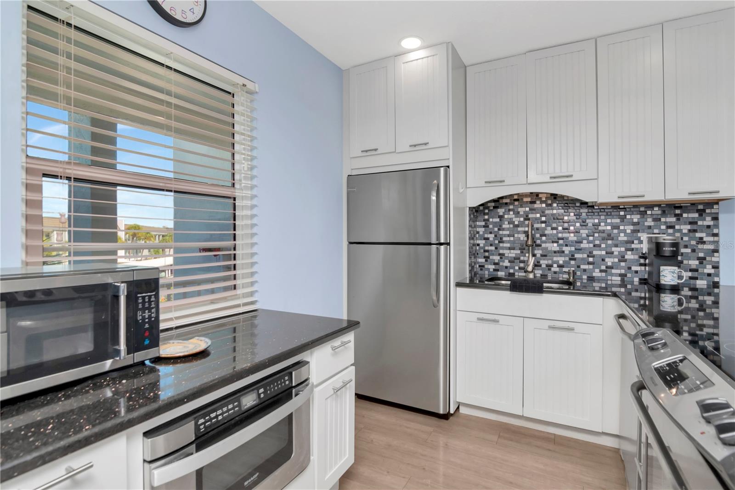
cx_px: 368
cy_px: 245
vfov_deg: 72.0
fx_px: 337
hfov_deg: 95.0
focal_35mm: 16
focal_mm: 11
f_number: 7.1
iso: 640
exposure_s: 1/200
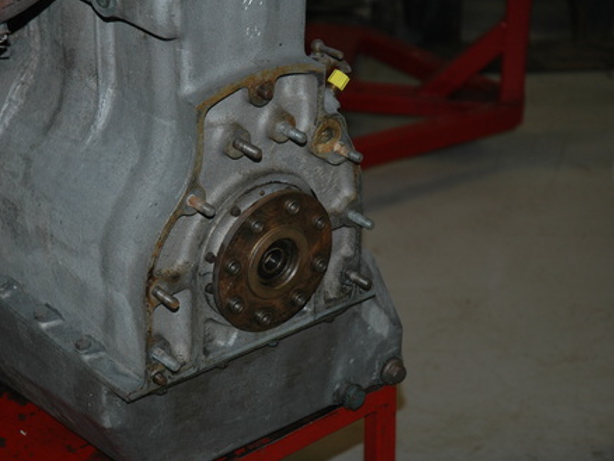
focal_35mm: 92
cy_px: 231
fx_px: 1633
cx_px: 273
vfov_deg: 16.1
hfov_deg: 21.3
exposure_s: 1/60
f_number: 4.5
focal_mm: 56
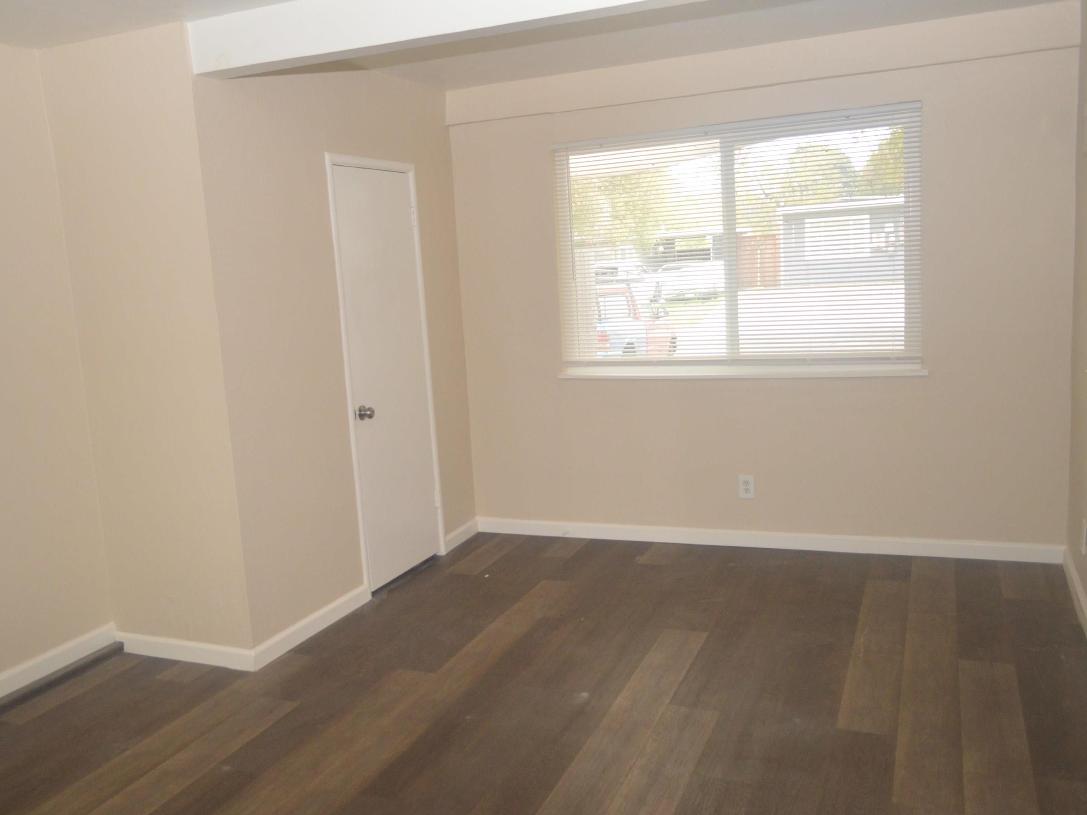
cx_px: 469
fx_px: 942
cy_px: 414
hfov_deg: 59.7
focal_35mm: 30
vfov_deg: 46.8
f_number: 3.5
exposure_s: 1/60
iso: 1000
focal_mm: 18
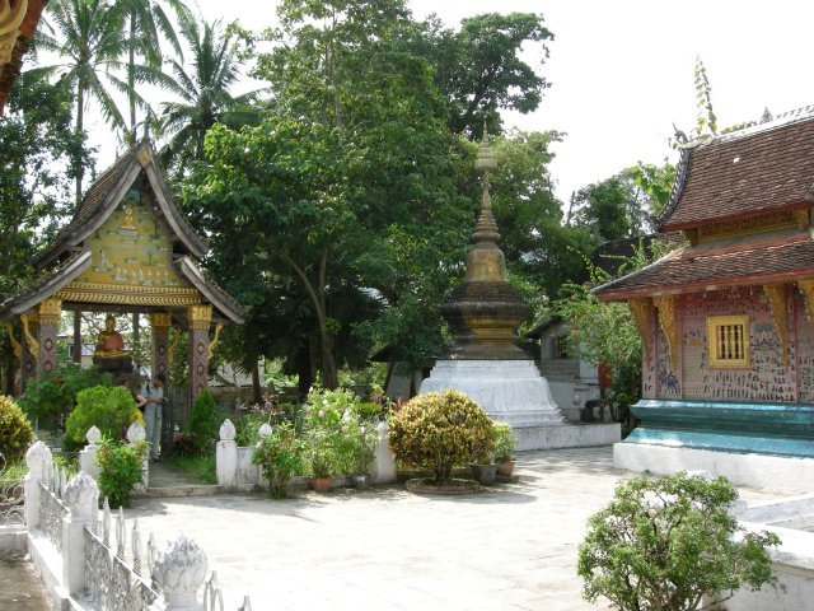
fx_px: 847
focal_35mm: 36
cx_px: 407
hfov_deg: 51.4
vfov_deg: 39.7
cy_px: 306
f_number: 4.8
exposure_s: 1/137
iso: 64
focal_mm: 7.5
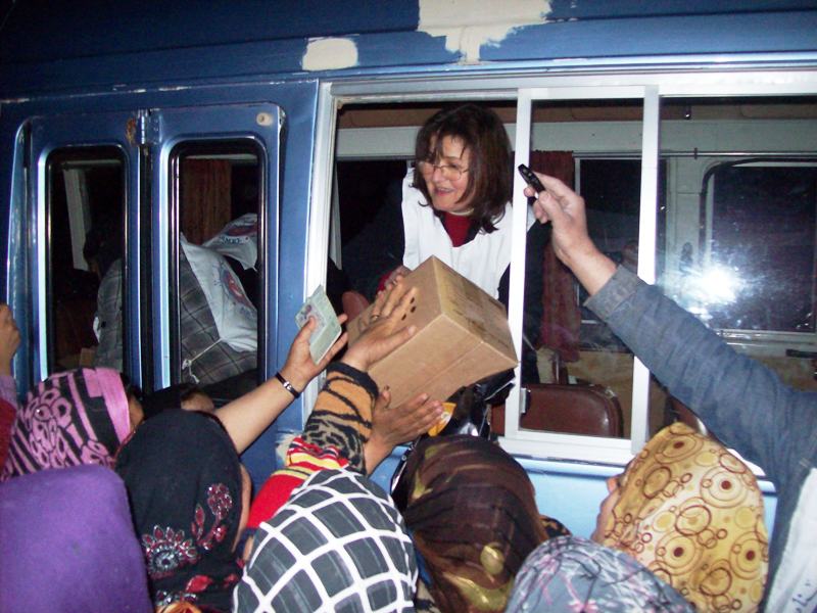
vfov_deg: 39.7
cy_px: 306
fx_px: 850
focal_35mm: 36
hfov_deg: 51.4
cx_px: 408
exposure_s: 1/64
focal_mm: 6
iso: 200
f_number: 2.7
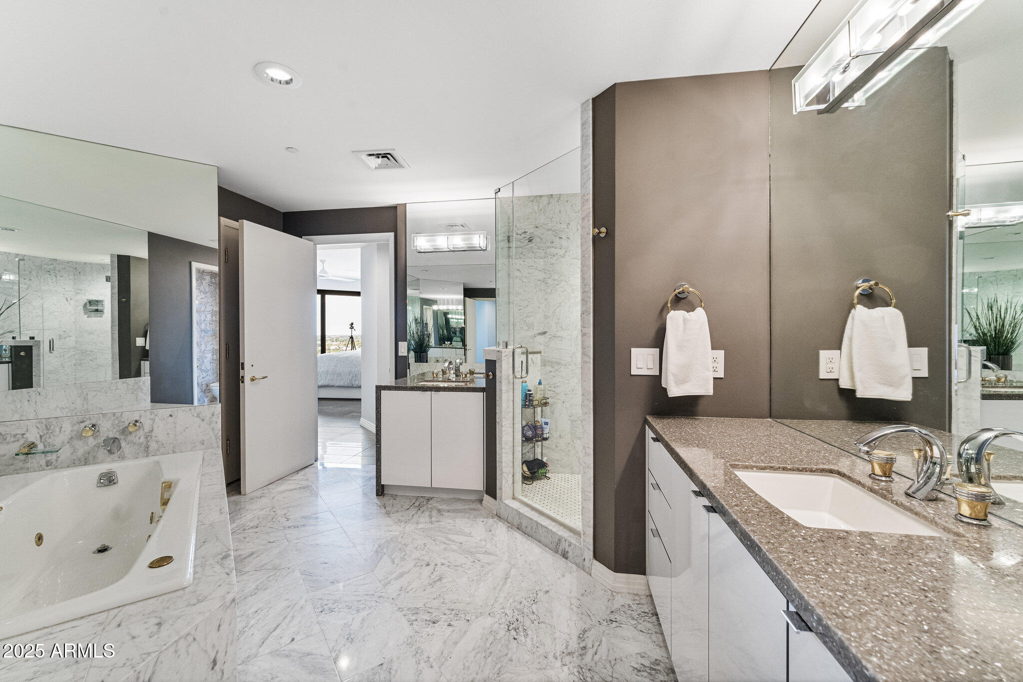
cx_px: 512
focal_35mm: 14
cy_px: 341
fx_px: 398
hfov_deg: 104.3
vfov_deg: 81.2
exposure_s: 1/13
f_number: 9
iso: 2500
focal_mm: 14
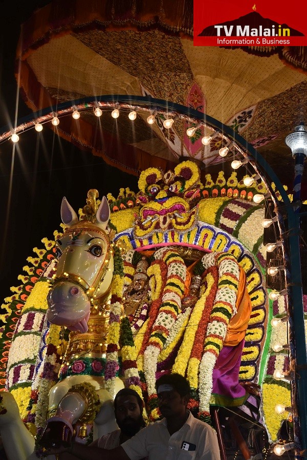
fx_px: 863
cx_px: 154
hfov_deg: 20.2
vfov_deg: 29.9
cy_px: 230
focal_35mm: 68
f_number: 10
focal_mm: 45
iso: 500
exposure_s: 1/125
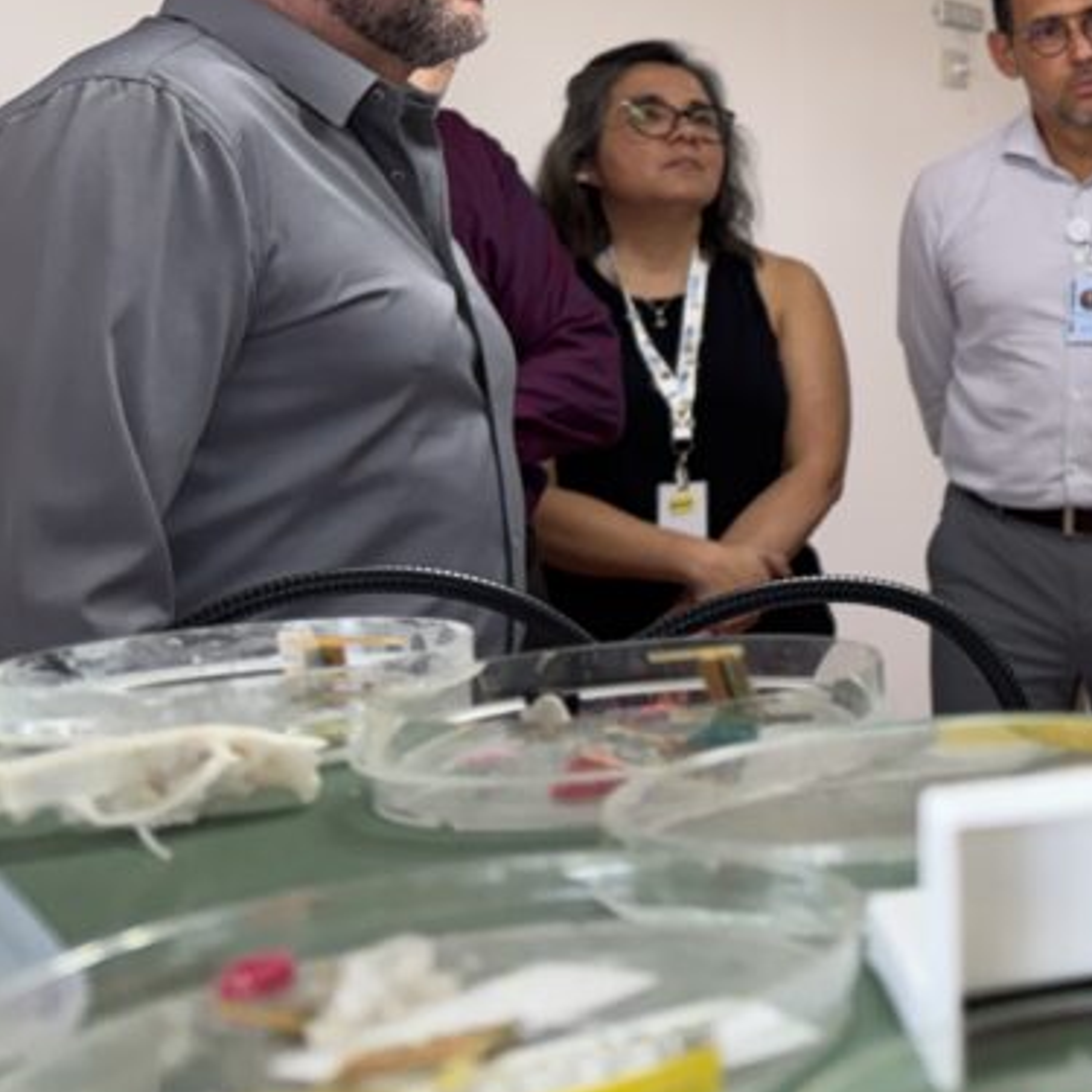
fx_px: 2070
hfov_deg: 25.0
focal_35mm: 58
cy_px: 151
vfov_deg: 28.6
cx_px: 1479
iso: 125
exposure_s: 1/120
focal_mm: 6.76
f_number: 1.78
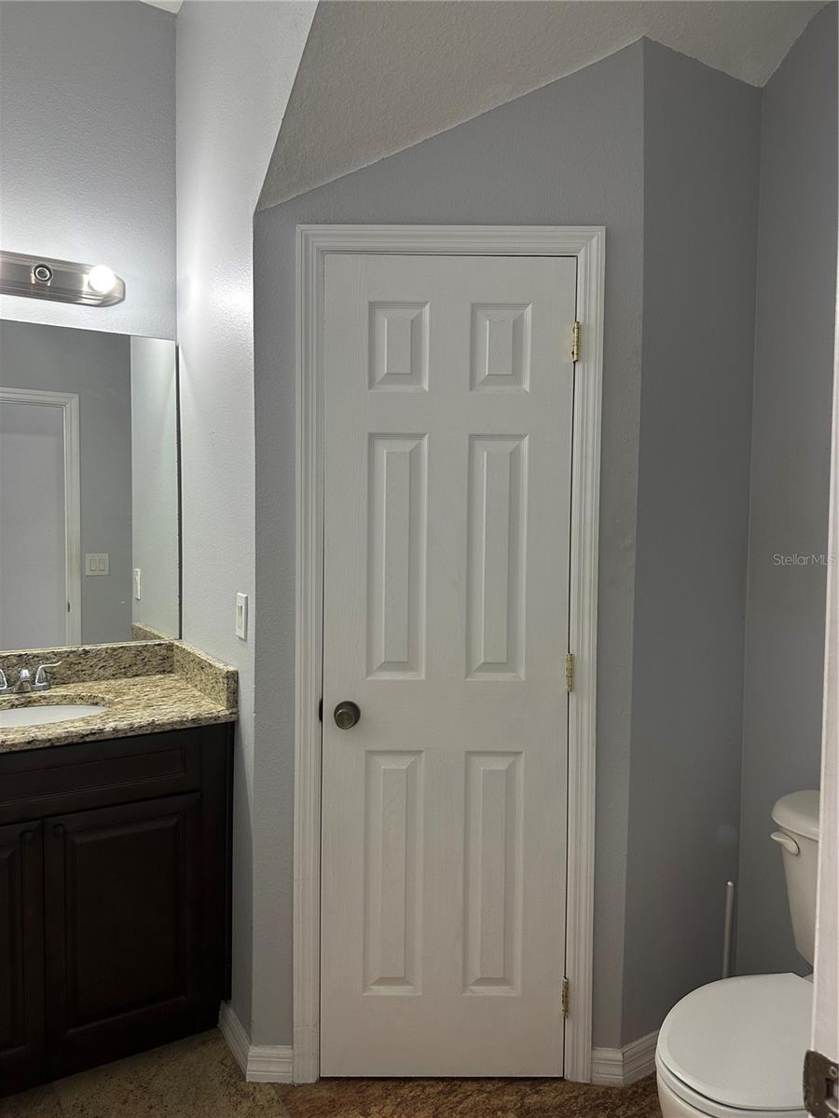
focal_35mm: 24
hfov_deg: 56.8
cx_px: 420
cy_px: 559
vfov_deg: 71.6
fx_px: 776
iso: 160
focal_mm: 6.86
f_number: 1.78
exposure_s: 1/60
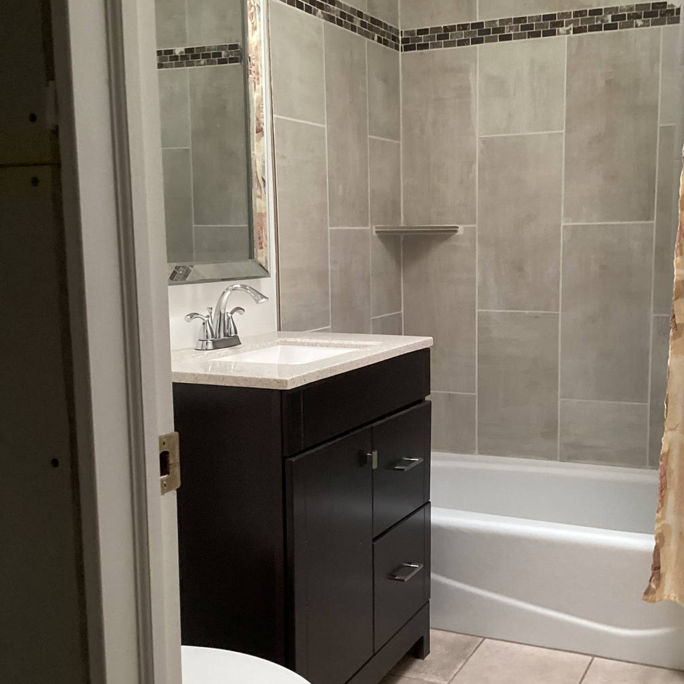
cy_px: 369
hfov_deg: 39.9
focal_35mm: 42
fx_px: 939
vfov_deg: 40.0
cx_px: 392
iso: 320
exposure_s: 1/60
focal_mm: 3.3
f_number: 2.4
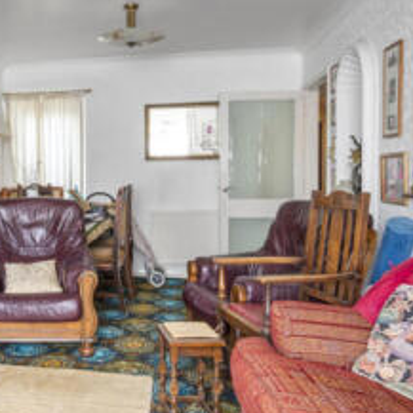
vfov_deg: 46.0
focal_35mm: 36
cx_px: 63
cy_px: 198
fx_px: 486
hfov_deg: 43.1
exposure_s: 1.6
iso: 200
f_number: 16
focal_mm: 14
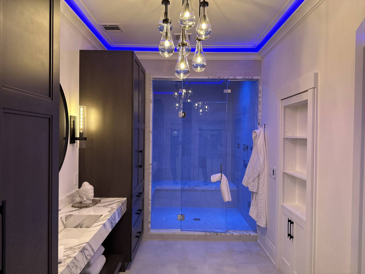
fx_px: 253
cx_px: 182
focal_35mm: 24
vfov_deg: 56.8
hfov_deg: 71.6
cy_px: 137
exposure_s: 1/60
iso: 125
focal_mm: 6.86
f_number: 1.78
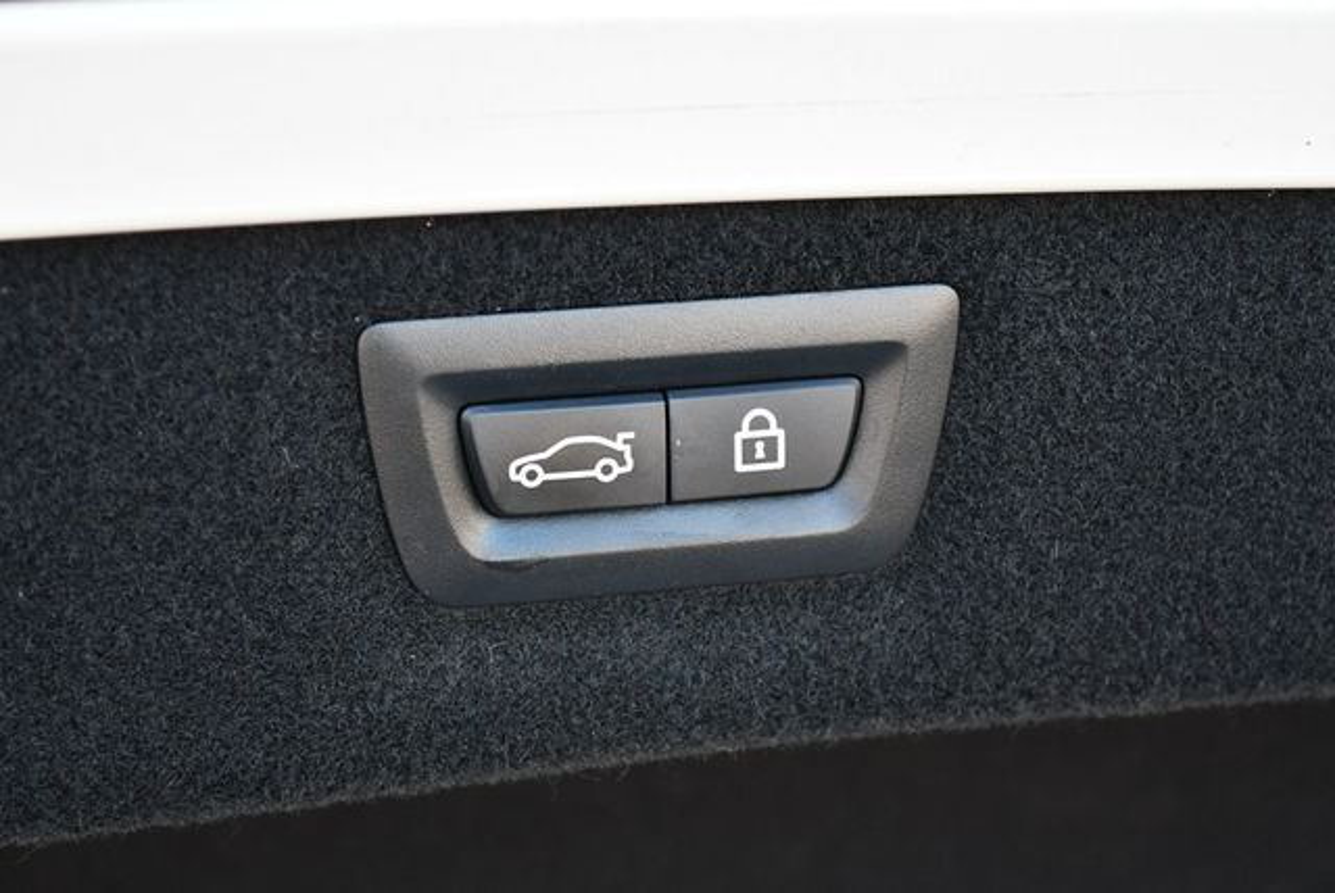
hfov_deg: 24.2
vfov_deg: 16.3
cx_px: 668
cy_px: 446
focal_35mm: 84
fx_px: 3118
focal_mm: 42
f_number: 5.3
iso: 800
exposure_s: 1/200
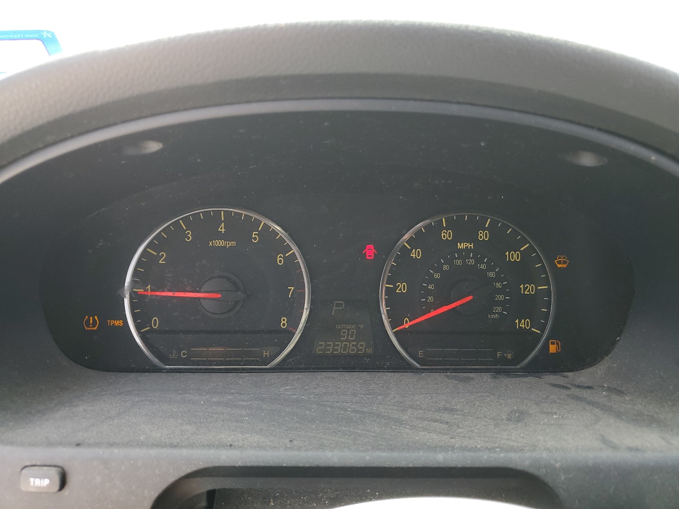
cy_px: 254
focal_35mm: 26
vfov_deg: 53.1
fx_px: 510
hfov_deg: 67.3
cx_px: 340
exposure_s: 1/120
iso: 52
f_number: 1.5
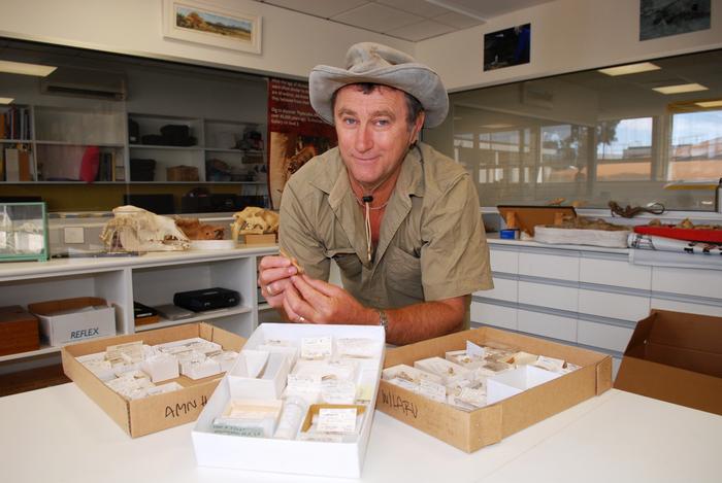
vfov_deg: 50.6
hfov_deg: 70.4
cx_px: 361
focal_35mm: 26
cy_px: 242
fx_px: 512
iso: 250
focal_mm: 17
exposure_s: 1/60
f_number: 5
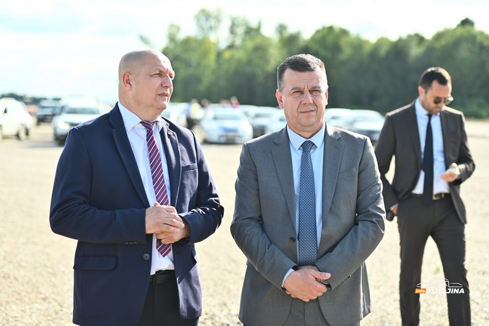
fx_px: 1059
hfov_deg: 26.0
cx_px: 244
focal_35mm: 78
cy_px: 163
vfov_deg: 17.5
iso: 250
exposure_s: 1/1600
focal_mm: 78
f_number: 2.8
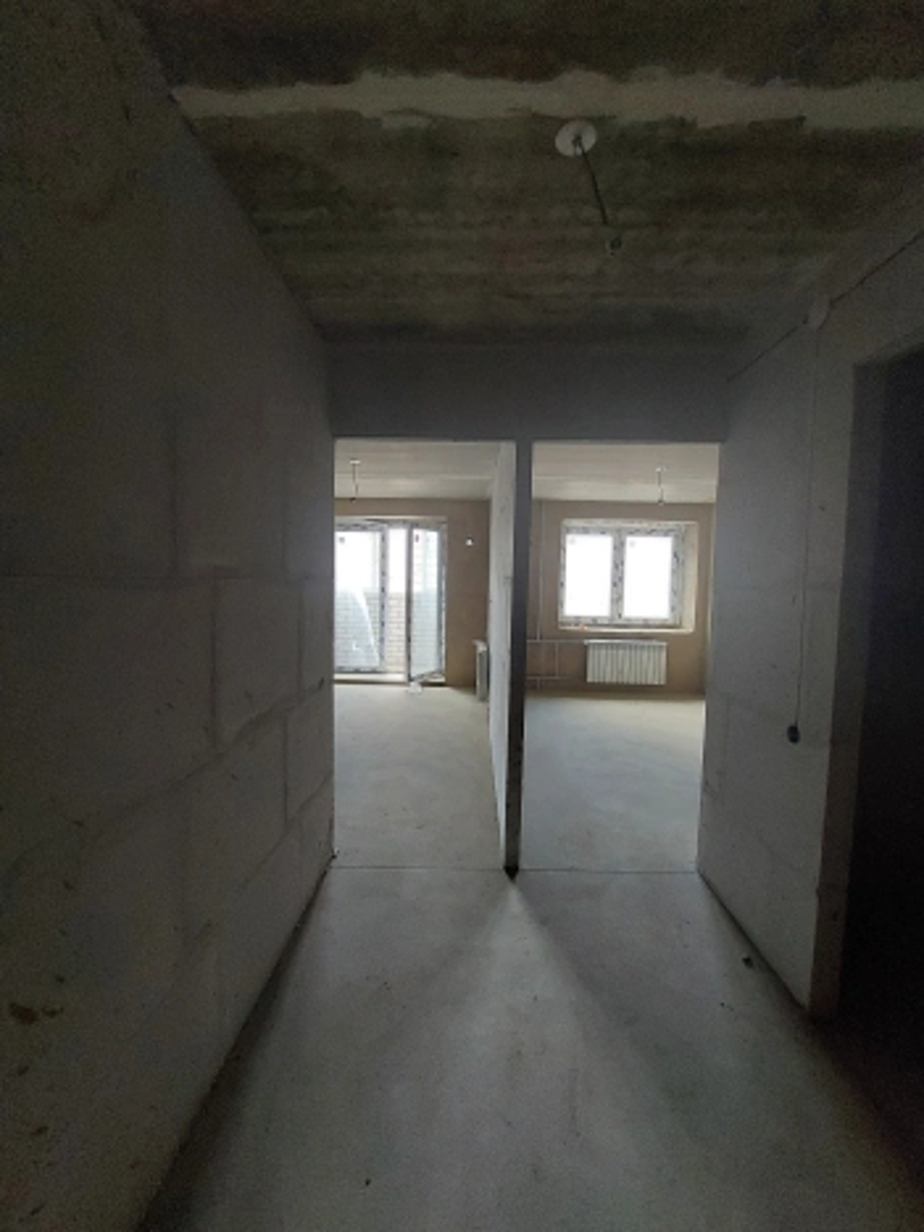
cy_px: 616
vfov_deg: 106.2
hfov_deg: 89.9
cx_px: 462
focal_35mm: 13
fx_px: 463
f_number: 2.2
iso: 320
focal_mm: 1.74
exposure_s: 1/50
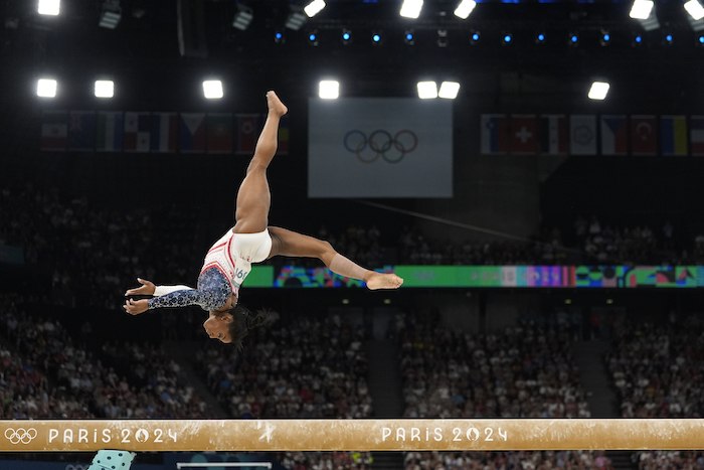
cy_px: 235
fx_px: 1369
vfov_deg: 19.5
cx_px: 352
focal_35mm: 70
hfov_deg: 28.8
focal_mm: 70
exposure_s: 1/2000
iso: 2000
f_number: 2.8
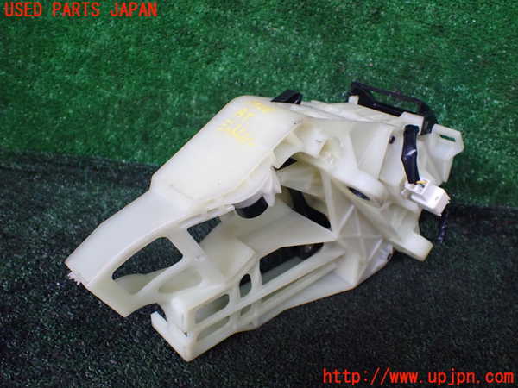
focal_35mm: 30
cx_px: 259
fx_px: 449
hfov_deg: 60.0
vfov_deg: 46.8
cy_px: 194
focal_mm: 5.4
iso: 800
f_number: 2.3
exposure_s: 1/125
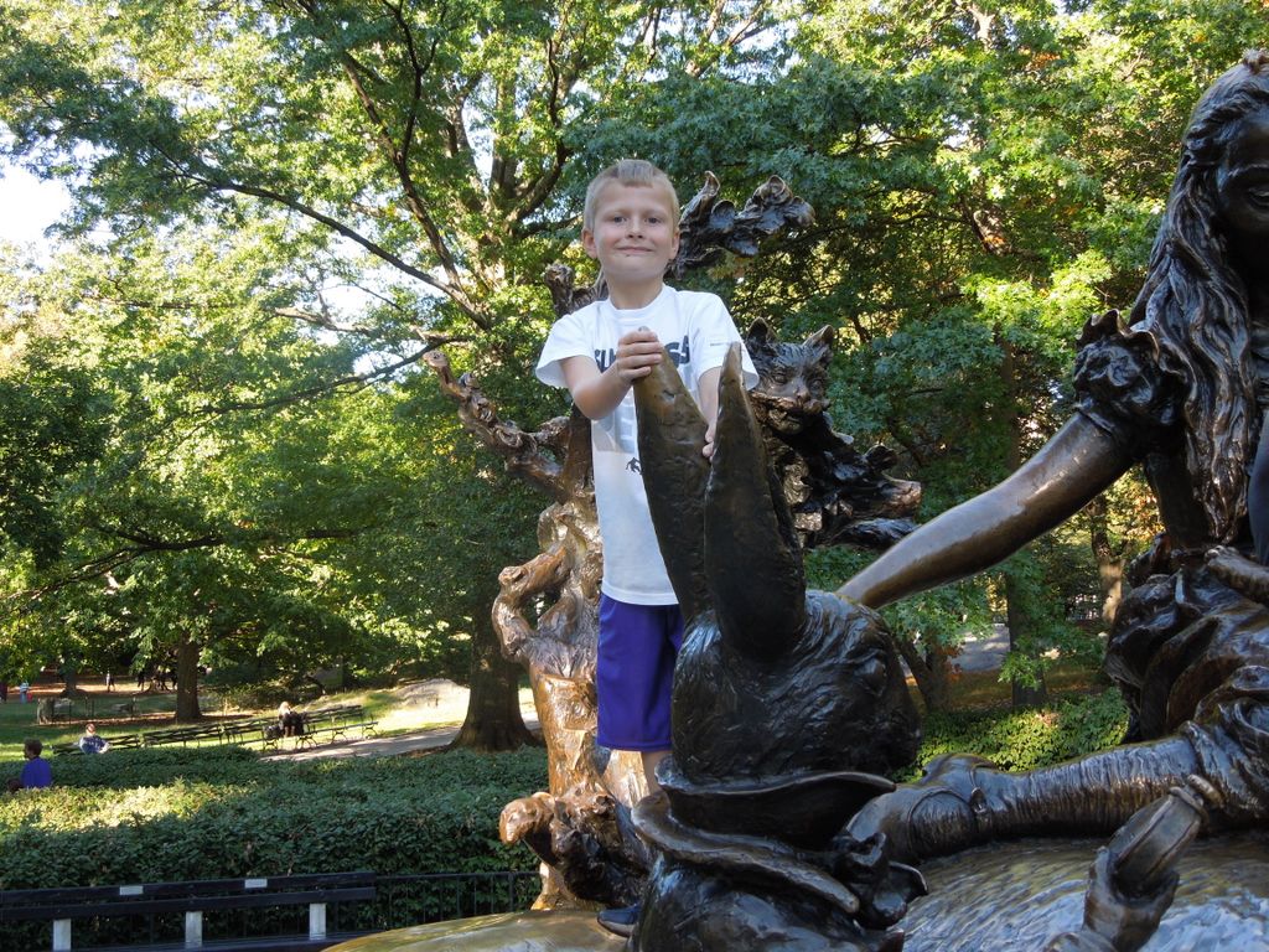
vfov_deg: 33.6
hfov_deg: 43.9
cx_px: 634
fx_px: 1576
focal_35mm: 43
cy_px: 476
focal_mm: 7.8
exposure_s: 1/60
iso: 100
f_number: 3.9
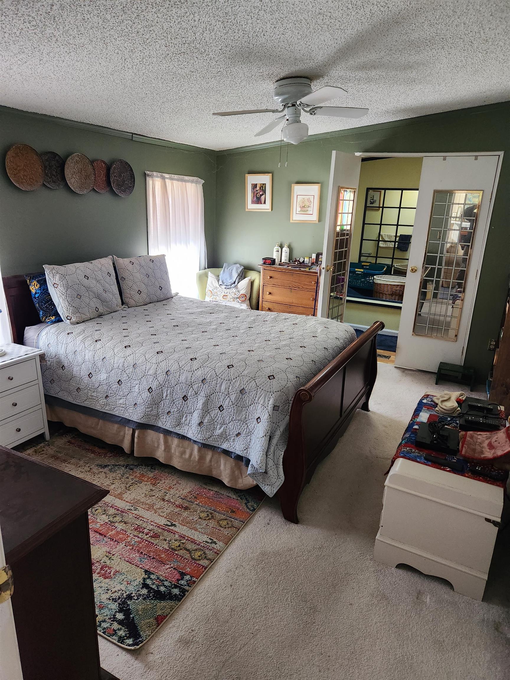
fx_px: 452
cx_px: 255
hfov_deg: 58.9
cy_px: 340
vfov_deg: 73.9
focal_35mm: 23
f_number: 1.8
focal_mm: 5.4
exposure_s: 1/120
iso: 800
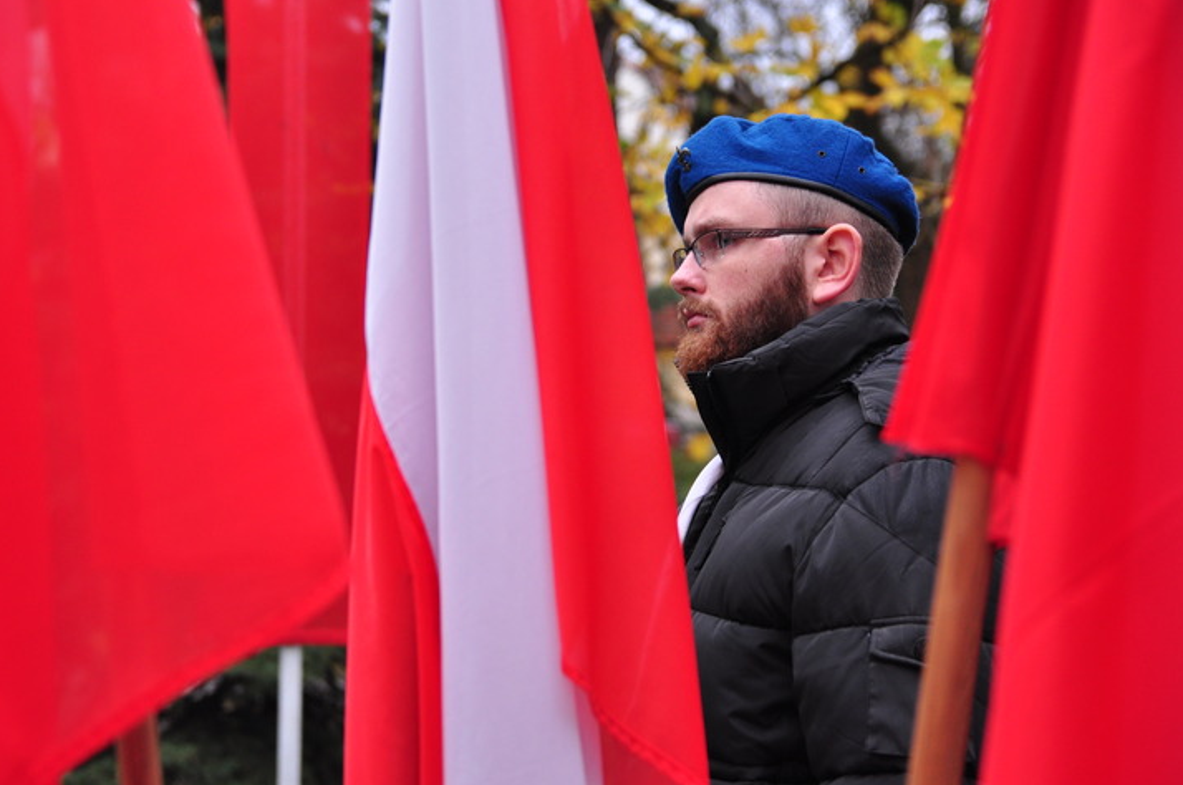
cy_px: 420
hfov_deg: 24.2
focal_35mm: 84
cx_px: 542
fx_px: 2757
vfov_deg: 16.2
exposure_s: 1/800
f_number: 2.8
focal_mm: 50
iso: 500
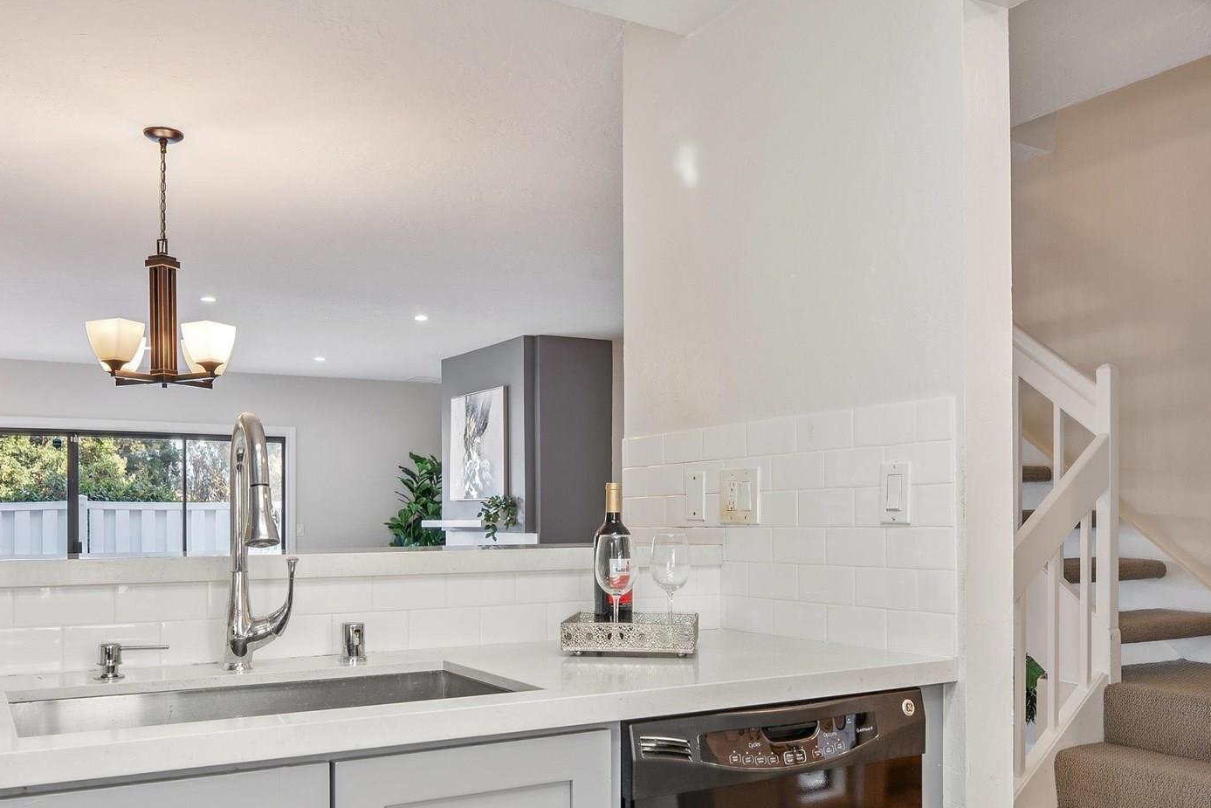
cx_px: 534
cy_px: 515
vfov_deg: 42.0
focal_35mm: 31
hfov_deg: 60.1
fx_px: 1043
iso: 100
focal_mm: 14
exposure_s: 1/5
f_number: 8
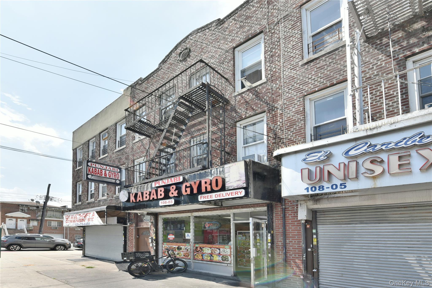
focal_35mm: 14
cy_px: 144
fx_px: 168
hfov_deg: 104.2
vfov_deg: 81.2
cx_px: 216
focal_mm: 14
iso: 200
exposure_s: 1/100
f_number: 10
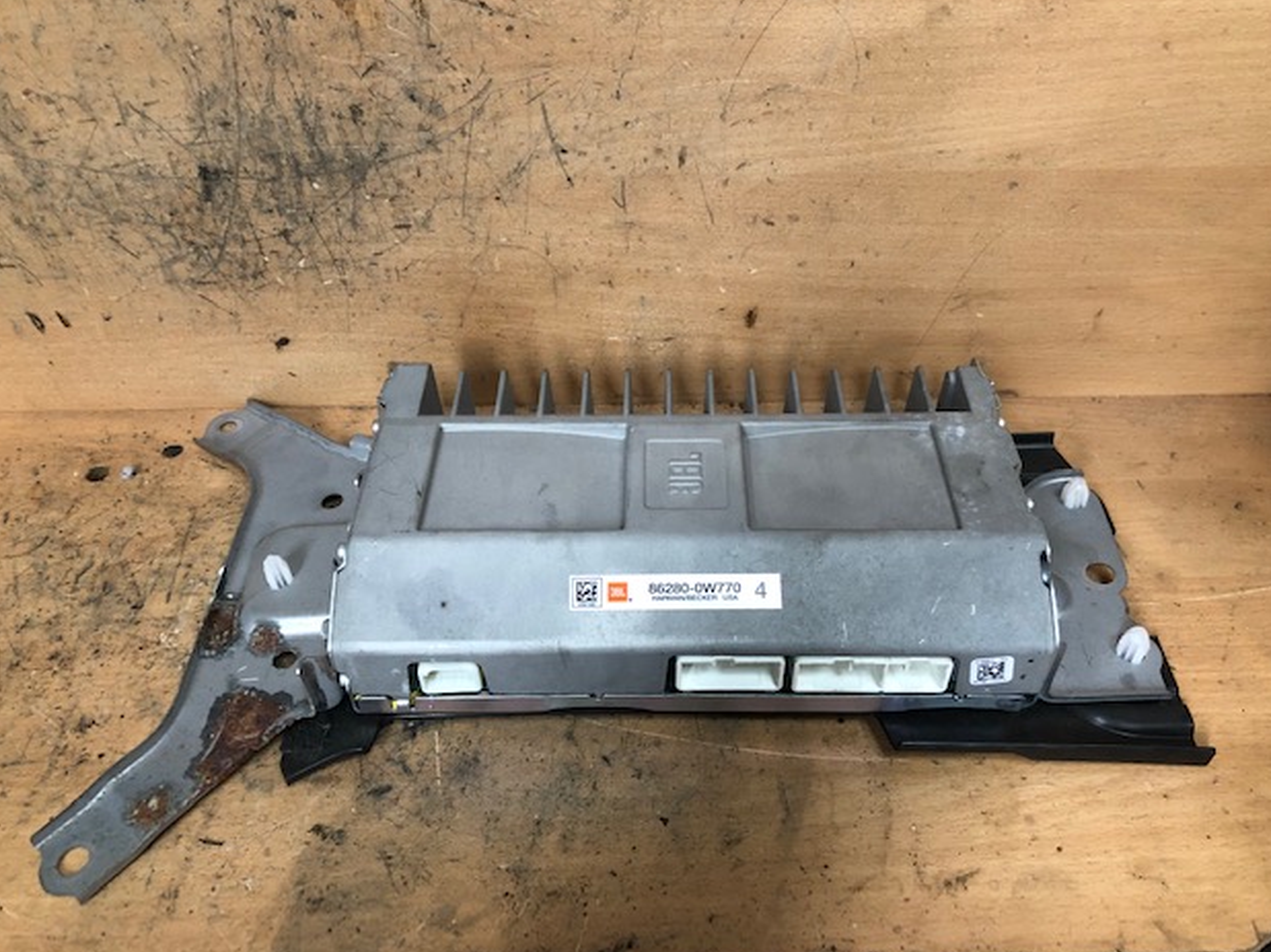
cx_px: 640
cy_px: 471
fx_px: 1064
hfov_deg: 61.7
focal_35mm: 29
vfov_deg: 48.2
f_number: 1.8
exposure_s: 1/12
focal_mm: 4
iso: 100
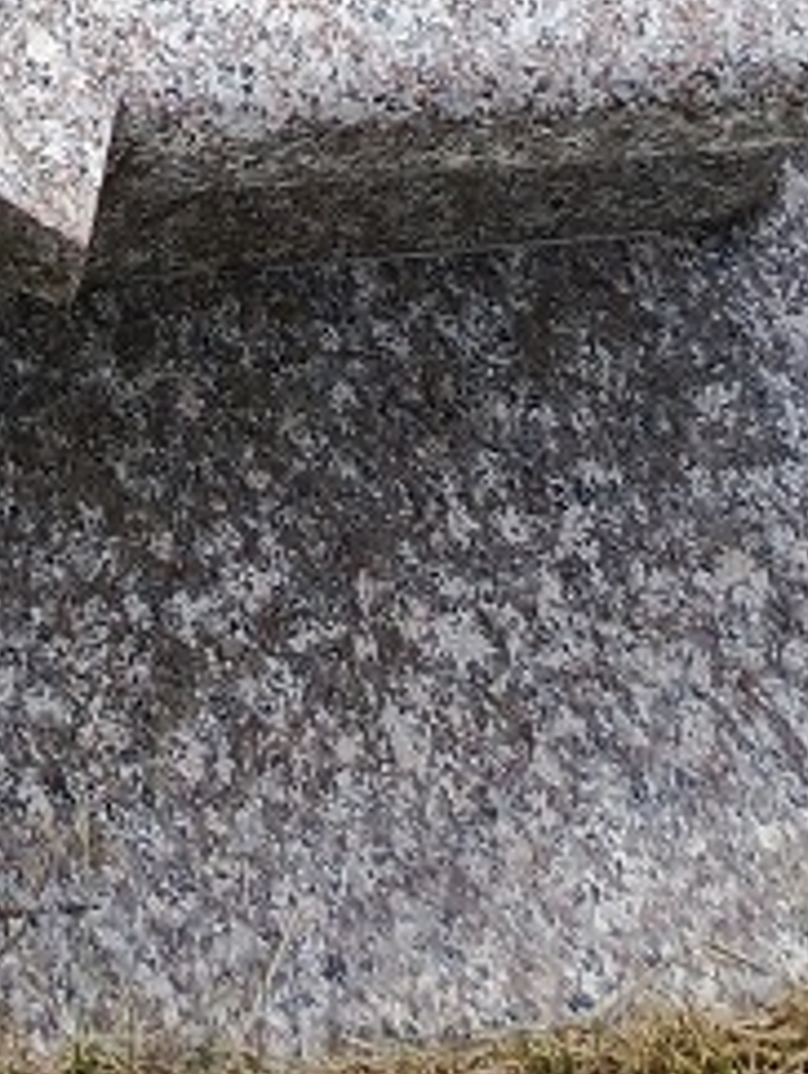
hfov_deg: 11.9
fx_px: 3666
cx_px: -459
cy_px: -1414
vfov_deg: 13.1
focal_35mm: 118
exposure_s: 1/466
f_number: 1.75
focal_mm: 5.25
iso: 51
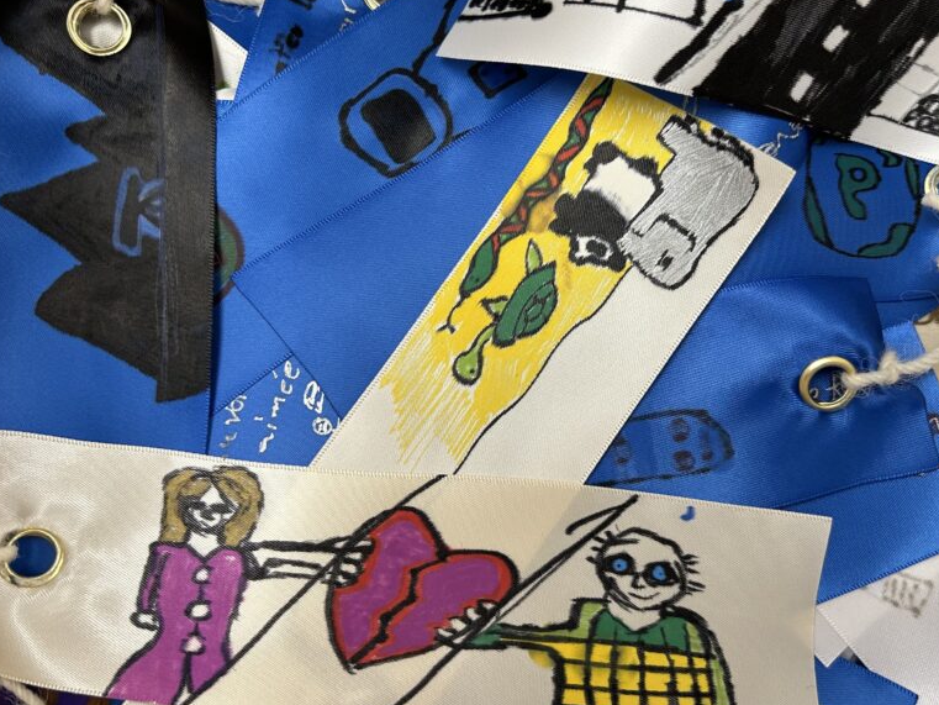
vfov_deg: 40.7
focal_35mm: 35
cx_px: 522
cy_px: 341
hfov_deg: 52.5
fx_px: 950
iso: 100
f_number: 1.5
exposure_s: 1/120
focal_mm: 5.7
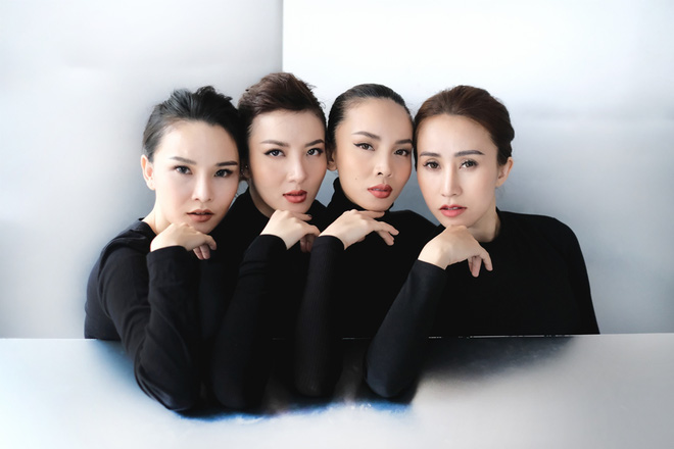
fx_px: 655
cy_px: 224
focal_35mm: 35
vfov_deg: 37.9
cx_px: 337
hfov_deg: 54.4
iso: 4000
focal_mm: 23
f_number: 1.8
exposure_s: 1/3200
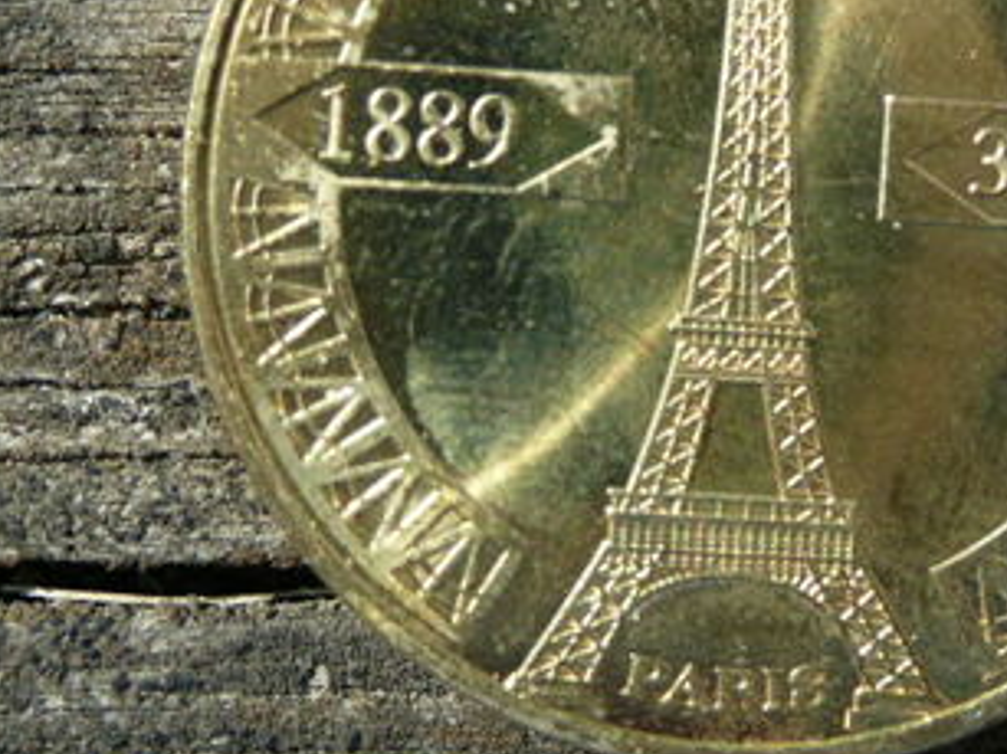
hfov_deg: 25.8
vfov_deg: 19.5
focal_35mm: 75
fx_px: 2181
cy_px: 187
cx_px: 718
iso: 100
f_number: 3.9
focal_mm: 6.5
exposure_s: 1/400
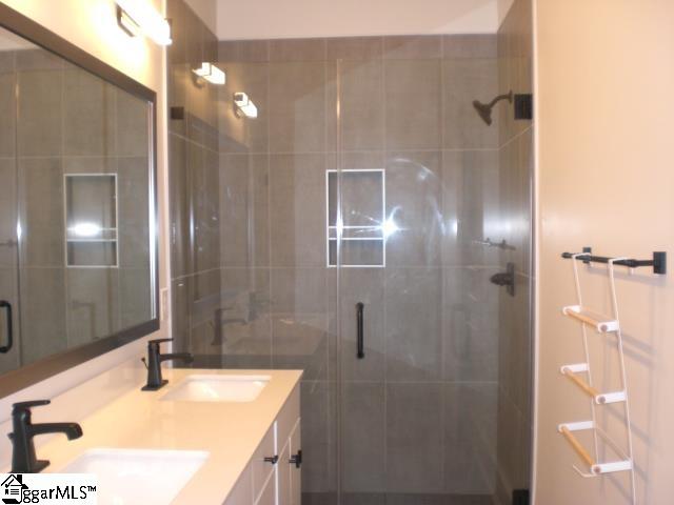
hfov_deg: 49.0
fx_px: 740
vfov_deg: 37.7
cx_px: 337
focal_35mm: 38
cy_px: 252
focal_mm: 6.3
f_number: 3.1
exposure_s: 1/60
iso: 200
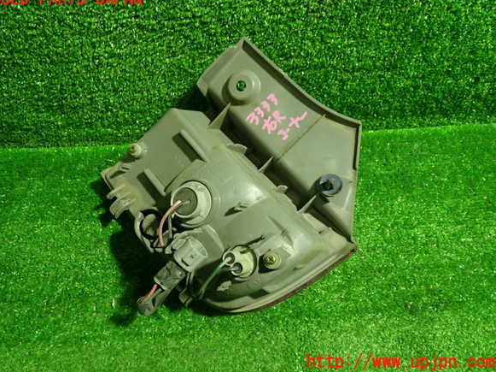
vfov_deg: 45.4
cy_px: 180
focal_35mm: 31
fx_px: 444
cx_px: 243
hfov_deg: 58.4
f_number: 2.3
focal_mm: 5.4
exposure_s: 1/30
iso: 320
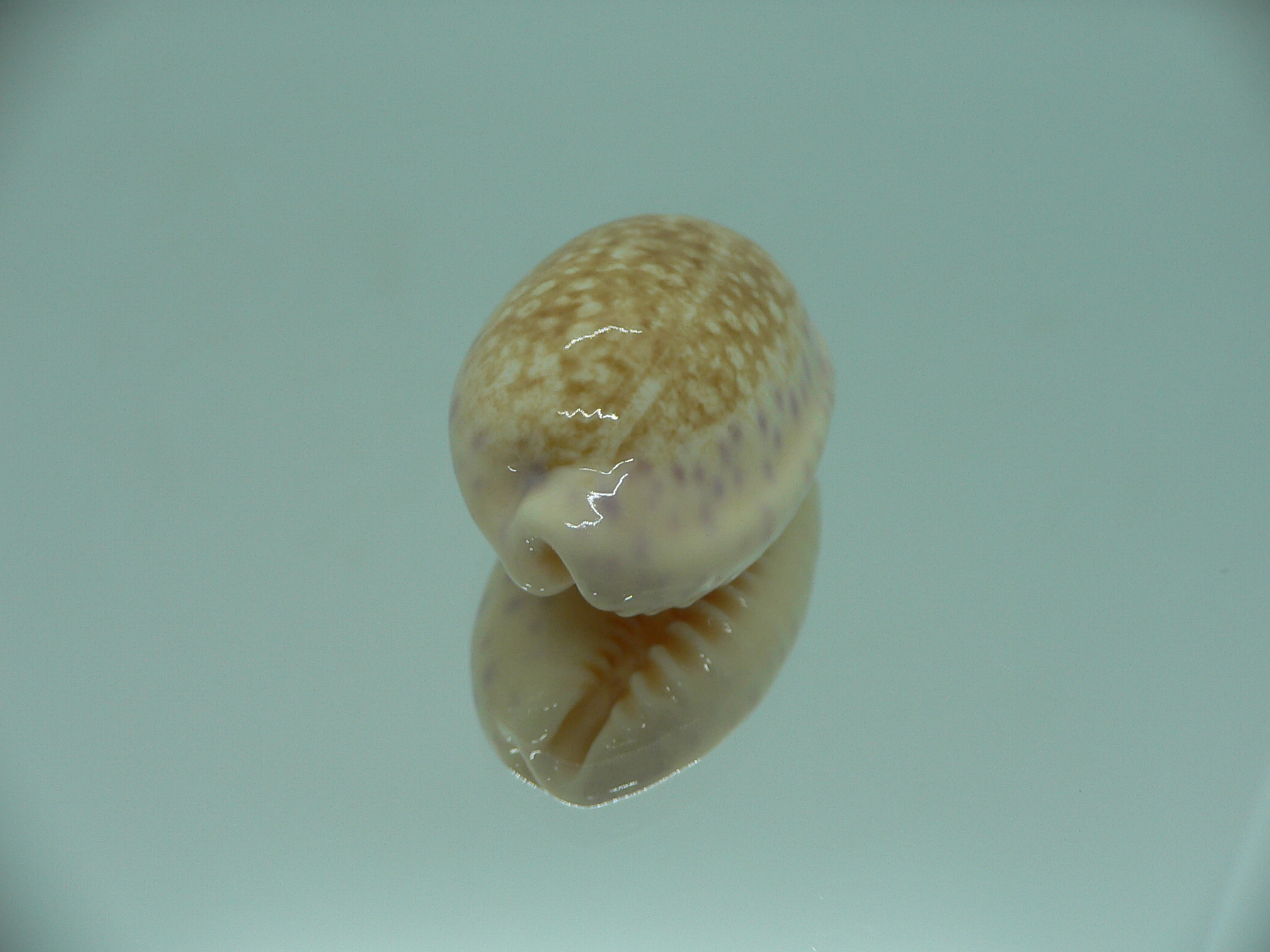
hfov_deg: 52.6
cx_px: 635
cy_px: 476
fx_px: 1284
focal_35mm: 35
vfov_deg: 40.7
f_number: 2.8
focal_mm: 4.6
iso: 80
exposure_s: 1/80
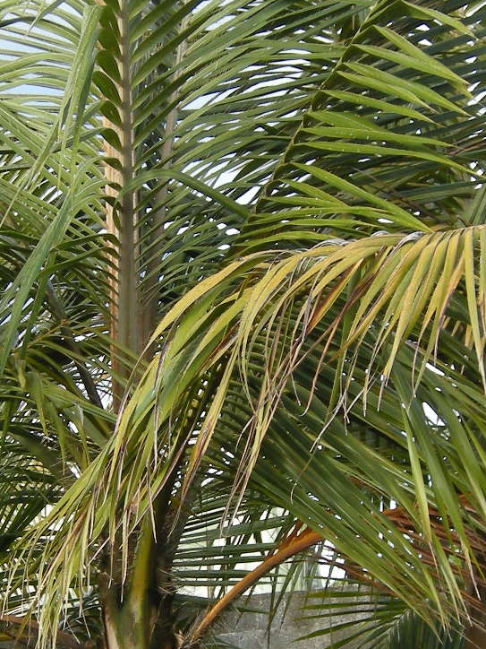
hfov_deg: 12.7
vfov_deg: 16.9
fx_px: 2171
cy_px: 429
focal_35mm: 116
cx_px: 118
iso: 64
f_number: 3.4
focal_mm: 7.5
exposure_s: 1/102
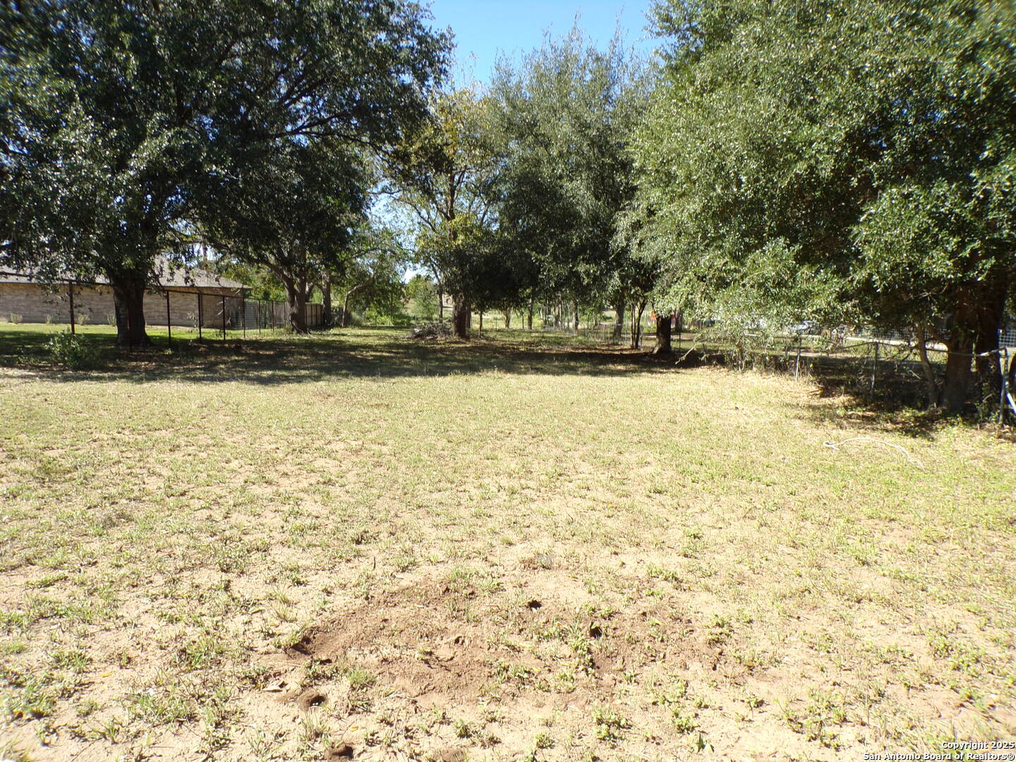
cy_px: 381
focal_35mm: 24
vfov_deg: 56.8
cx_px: 508
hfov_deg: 71.6
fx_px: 704
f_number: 5.8
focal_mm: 4.3
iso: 80
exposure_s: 1/125
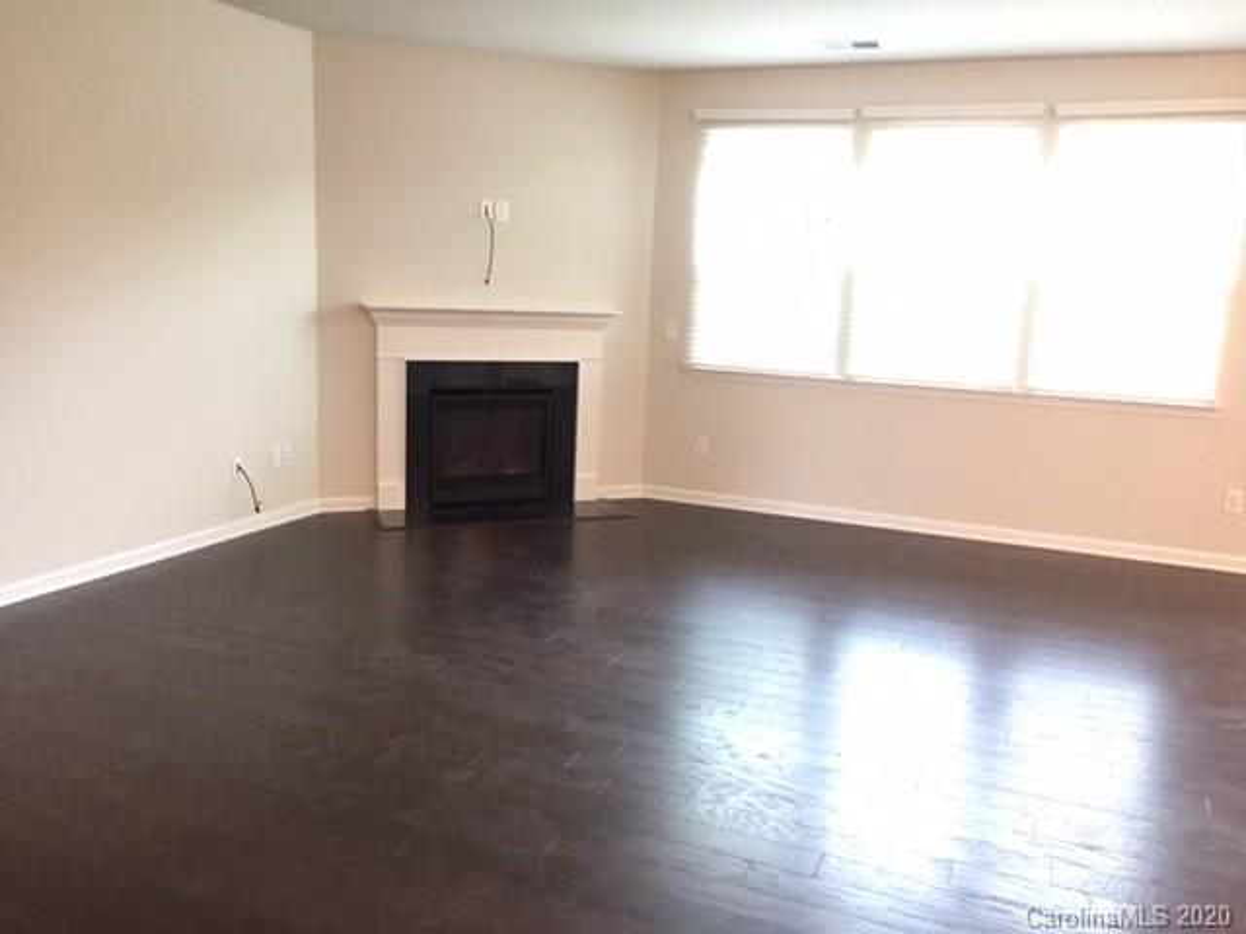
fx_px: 1044
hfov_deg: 61.7
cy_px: 467
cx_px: 623
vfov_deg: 48.2
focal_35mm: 29
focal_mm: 4.15
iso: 250
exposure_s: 1/30
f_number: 2.2
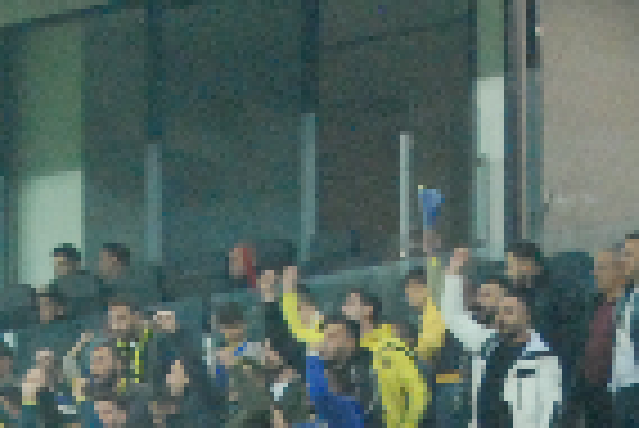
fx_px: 6610
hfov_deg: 5.5
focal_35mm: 372
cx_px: 50
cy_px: 971
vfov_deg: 3.7
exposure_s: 1/100
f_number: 5
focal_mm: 44
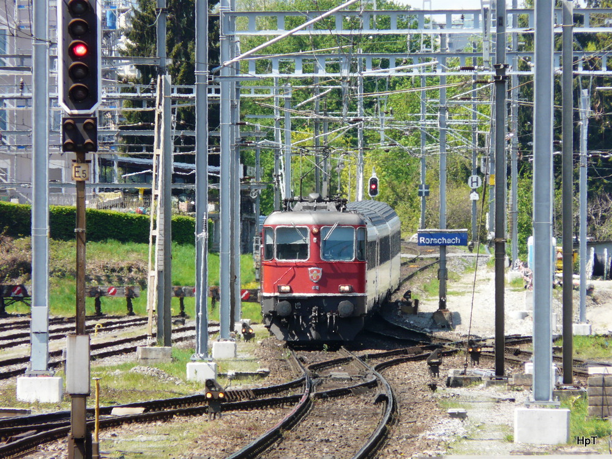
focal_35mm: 504
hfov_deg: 3.9
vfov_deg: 3.0
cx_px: 306
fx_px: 8911
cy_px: 230
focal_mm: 82.8
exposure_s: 1/200
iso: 100
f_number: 5.6
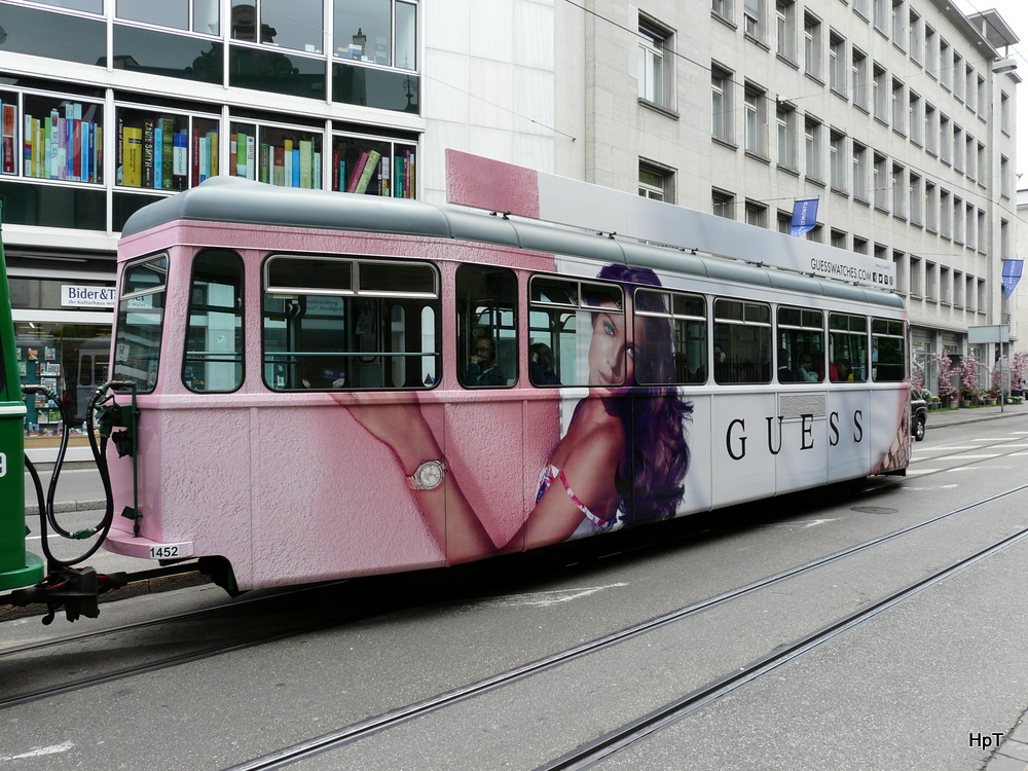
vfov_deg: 49.7
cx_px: 514
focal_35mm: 28
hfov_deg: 63.4
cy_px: 386
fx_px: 832
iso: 100
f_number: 4
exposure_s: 1/200
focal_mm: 4.6
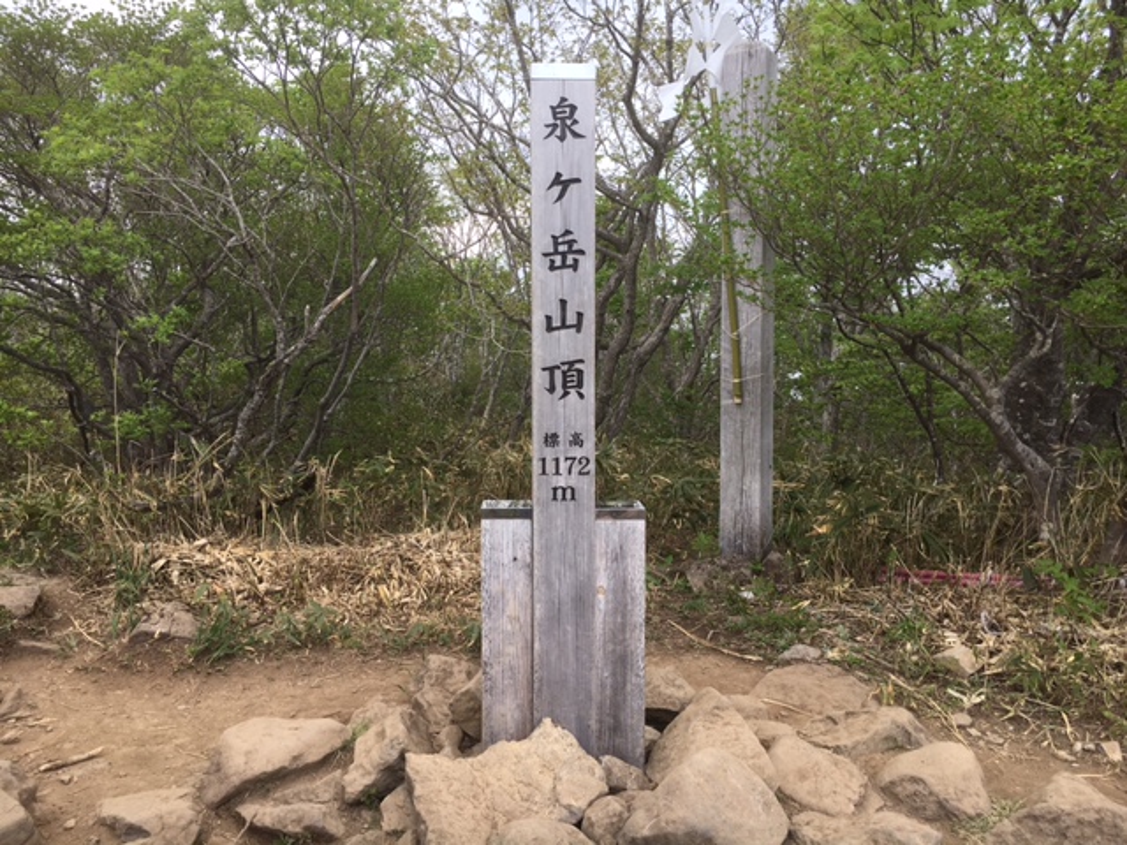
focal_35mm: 29
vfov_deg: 48.2
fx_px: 944
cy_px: 422
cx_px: 564
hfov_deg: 61.7
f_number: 2.2
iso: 25
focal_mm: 4.15
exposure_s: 1/553
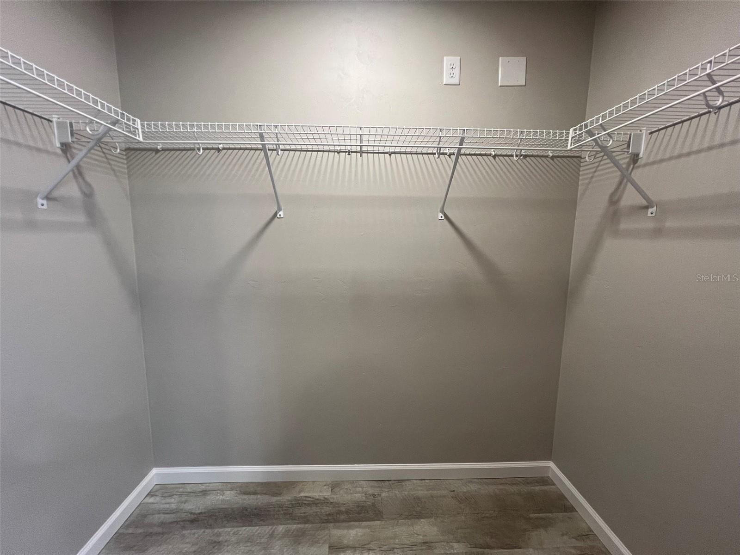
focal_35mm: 13
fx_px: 278
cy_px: 278
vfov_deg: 89.9
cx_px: 370
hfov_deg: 106.2
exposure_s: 1/120
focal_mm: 1.57
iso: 250
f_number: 1.8
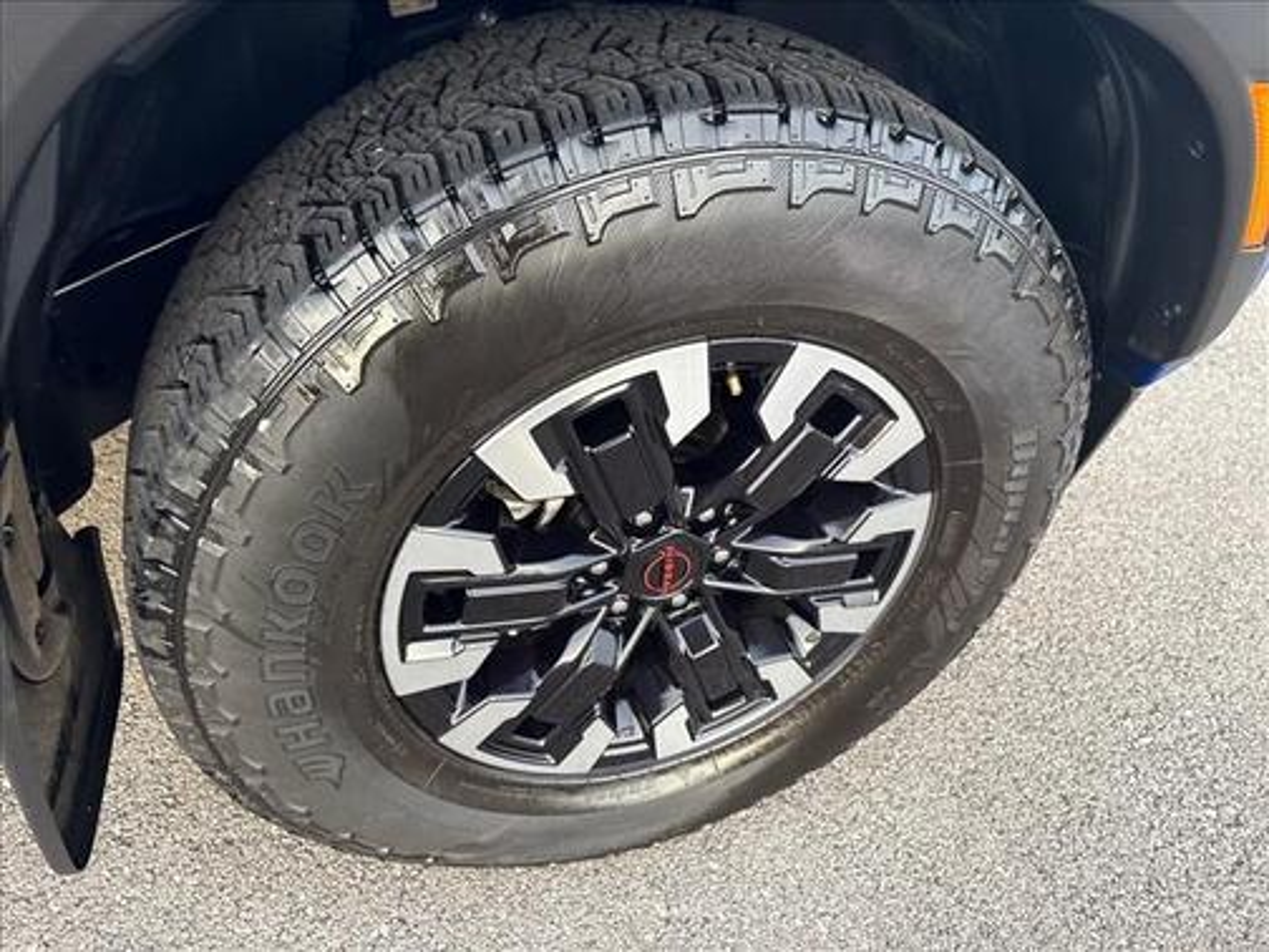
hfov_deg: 67.3
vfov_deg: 53.1
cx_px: 634
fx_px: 953
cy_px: 476
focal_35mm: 26
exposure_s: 1/98
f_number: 1.6
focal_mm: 5.96
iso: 125
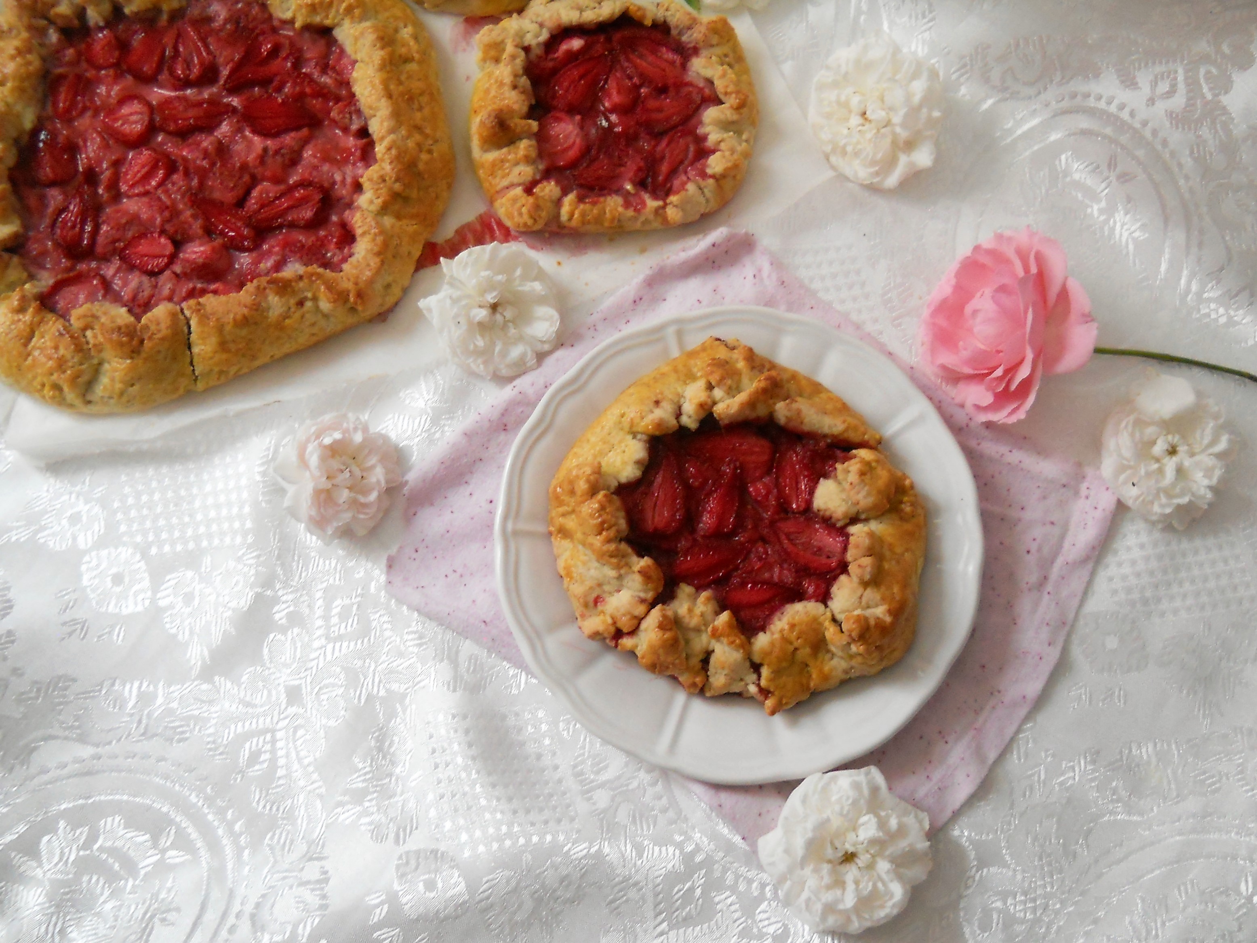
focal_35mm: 41
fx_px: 1489
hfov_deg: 45.8
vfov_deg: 35.1
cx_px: 628
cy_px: 472
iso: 400
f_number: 3.1
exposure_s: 1/30
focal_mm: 6.72
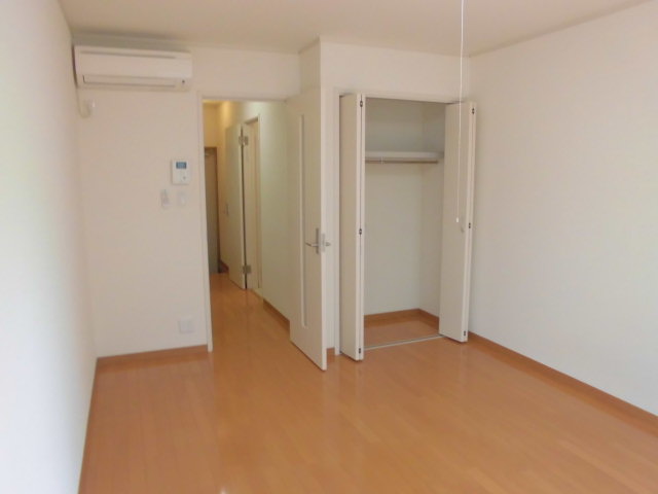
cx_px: 329
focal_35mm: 26
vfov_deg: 53.1
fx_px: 494
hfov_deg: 67.3
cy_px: 247
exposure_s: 1/60
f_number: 3.5
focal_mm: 4.6
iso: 400
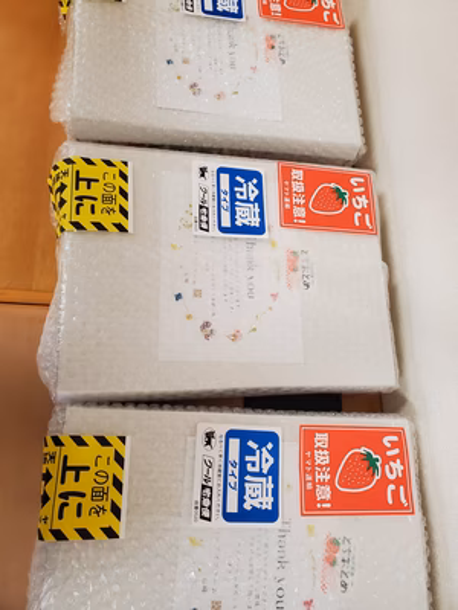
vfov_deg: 67.3
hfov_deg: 53.1
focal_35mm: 26
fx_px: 459
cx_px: 229
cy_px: 305
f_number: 2.4
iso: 320
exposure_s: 1/50
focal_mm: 4.3
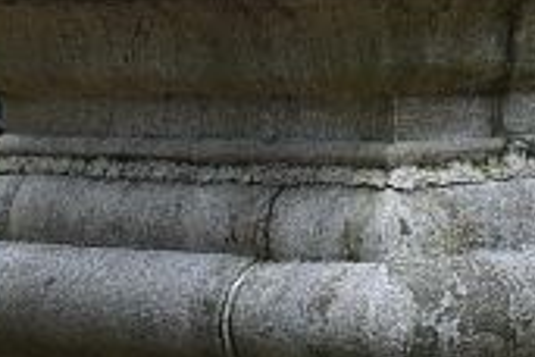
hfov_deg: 7.6
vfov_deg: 5.1
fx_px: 3953
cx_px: 732
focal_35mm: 266
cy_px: -86
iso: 500
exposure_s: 1/60
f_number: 4.5
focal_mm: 38
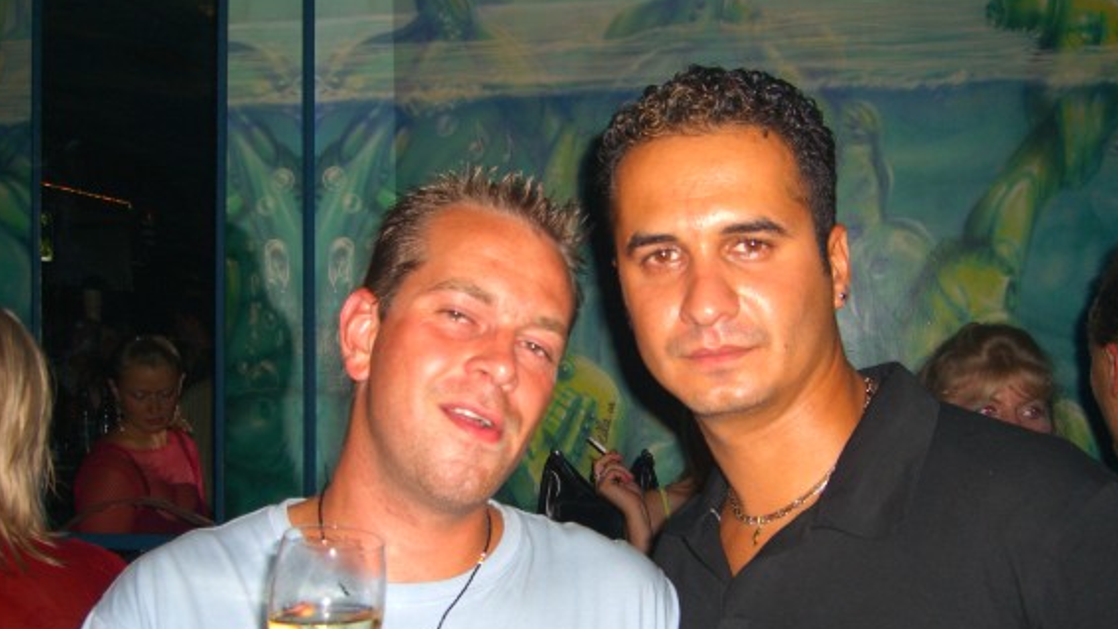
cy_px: 390
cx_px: 570
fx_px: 1305
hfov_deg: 46.4
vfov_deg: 27.0
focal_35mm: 44
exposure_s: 1/60
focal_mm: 7.9
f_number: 2.8
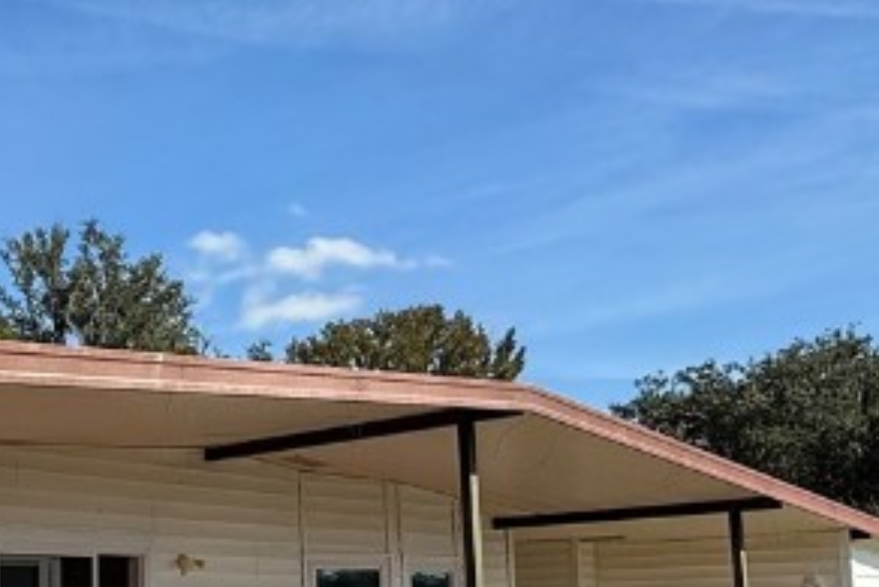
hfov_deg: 36.9
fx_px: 1246
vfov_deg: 26.1
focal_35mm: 51
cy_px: 461
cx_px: 126
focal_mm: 2.22
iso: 50
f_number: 2.2
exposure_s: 1/1848
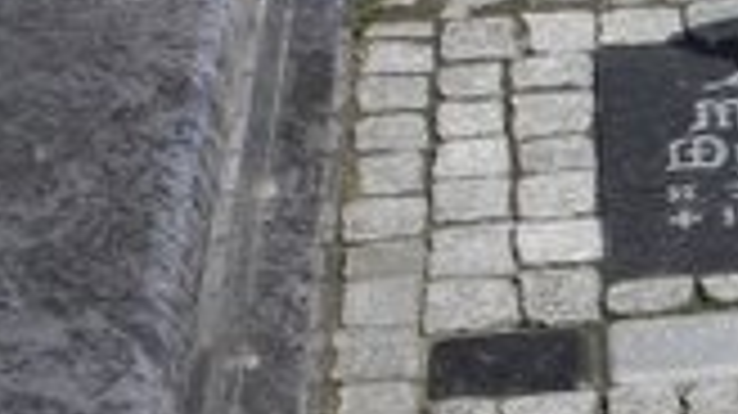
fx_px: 2914
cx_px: 1494
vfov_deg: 8.1
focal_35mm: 149
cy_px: 490
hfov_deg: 12.6
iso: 100
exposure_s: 1/1000
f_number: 4.5
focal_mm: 6
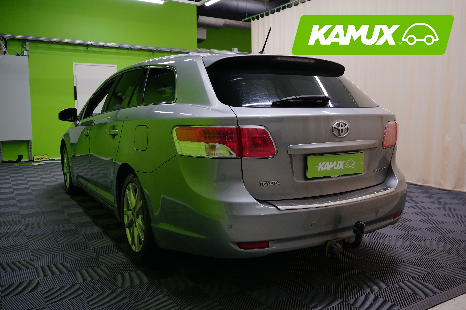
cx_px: 233
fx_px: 388
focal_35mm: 30
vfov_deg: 43.6
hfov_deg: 61.9
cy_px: 155
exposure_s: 1/40
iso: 1000
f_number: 7.1
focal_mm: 30
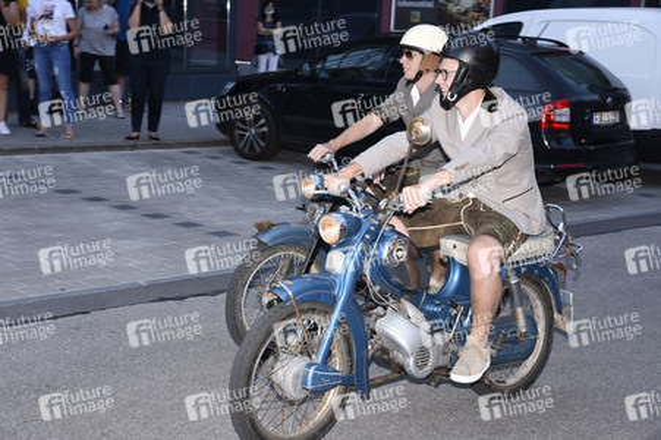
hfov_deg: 31.0
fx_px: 1193
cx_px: 330
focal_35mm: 65
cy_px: 220
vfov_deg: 20.9
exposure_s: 1/160
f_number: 8
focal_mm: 65
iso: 500
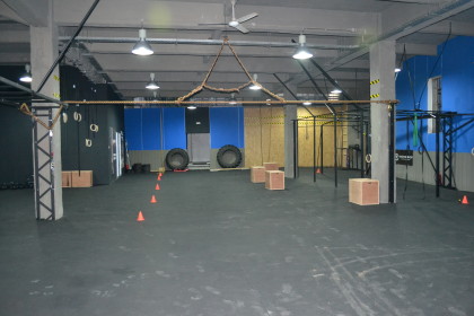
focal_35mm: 27
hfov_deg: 67.4
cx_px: 237
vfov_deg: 47.9
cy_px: 158
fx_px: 355
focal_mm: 18
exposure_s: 1/60
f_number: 3.5
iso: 2200
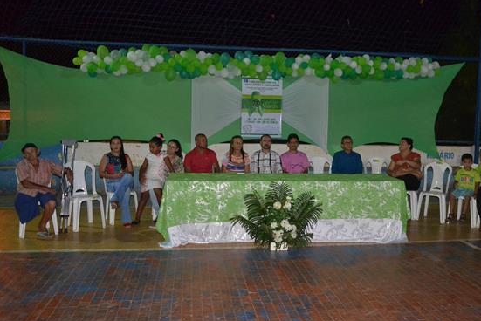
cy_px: 140
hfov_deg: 52.2
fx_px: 489
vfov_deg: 36.3
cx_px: 278
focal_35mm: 37
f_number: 3.8
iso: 3200
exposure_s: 1/60
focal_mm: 21
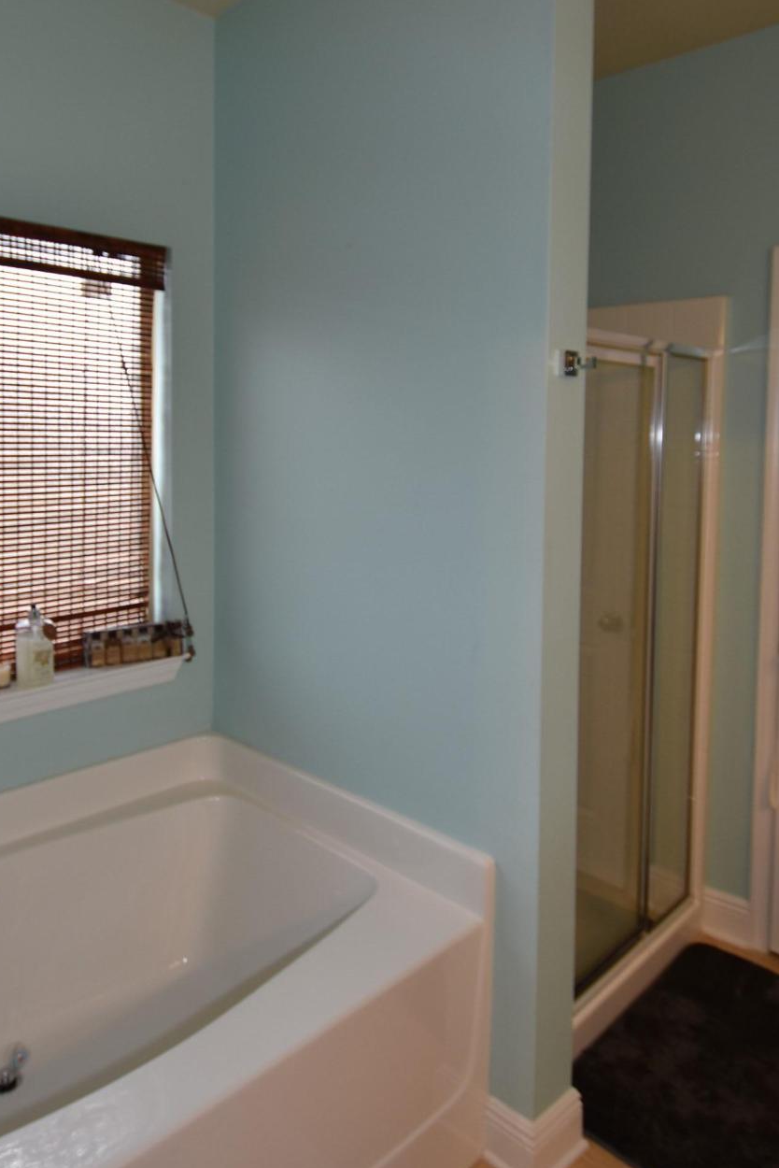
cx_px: 342
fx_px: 779
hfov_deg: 53.0
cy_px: 469
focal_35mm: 24
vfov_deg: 73.0
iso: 250
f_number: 4
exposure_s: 1/60
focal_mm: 10
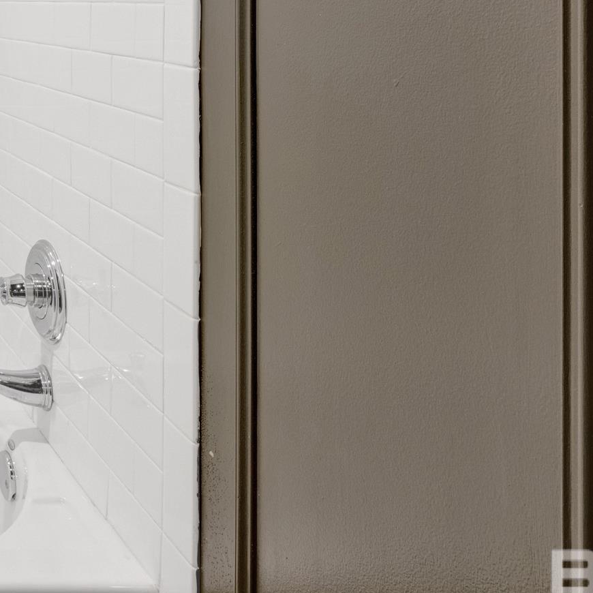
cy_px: -5
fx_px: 872
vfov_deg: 34.1
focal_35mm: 45
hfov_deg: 27.3
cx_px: -278
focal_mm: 15
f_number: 11
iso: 400
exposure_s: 1/4
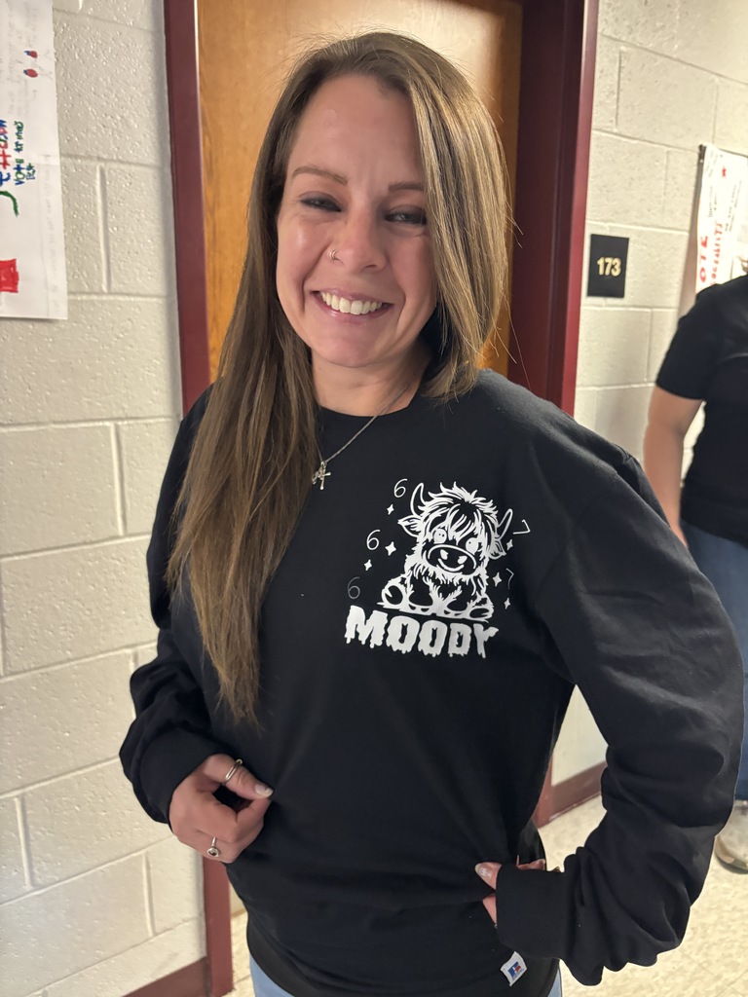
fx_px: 749
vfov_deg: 67.3
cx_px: 374
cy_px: 498
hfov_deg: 53.1
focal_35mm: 26
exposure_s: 1/30
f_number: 1.6
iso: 640
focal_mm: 5.96
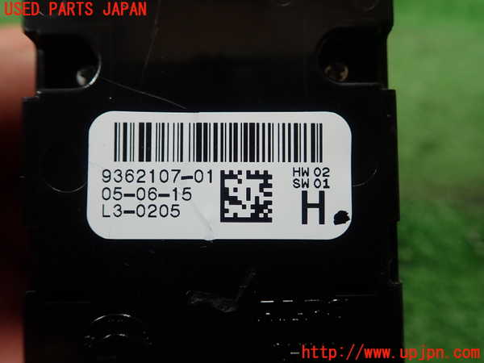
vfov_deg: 46.8
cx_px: 242
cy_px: 182
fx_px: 419
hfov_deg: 60.0
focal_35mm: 30
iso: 200
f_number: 2.3
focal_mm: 5.5
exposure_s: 1/125
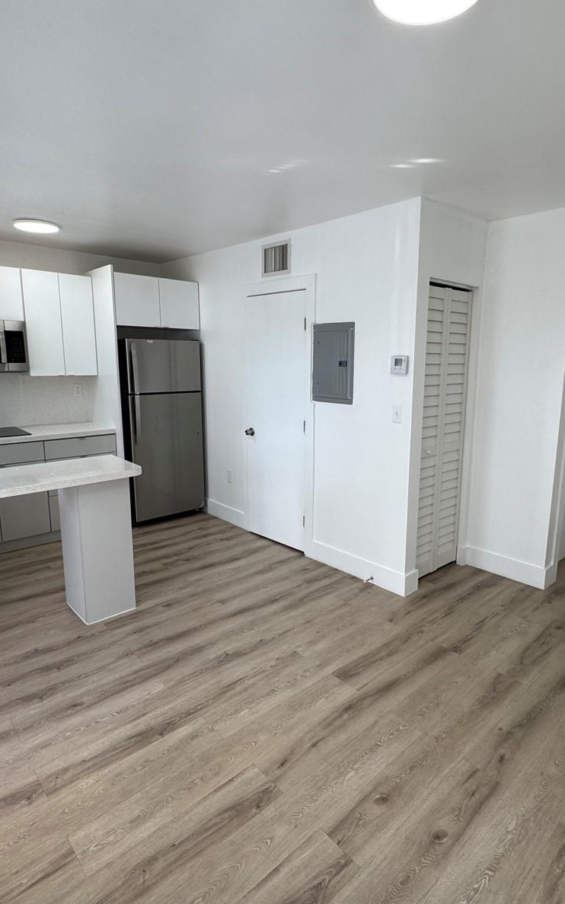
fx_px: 493
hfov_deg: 59.5
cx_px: 312
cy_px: 448
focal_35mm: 20
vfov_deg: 85.1
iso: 50
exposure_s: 1/120
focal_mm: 2.22
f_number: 2.2
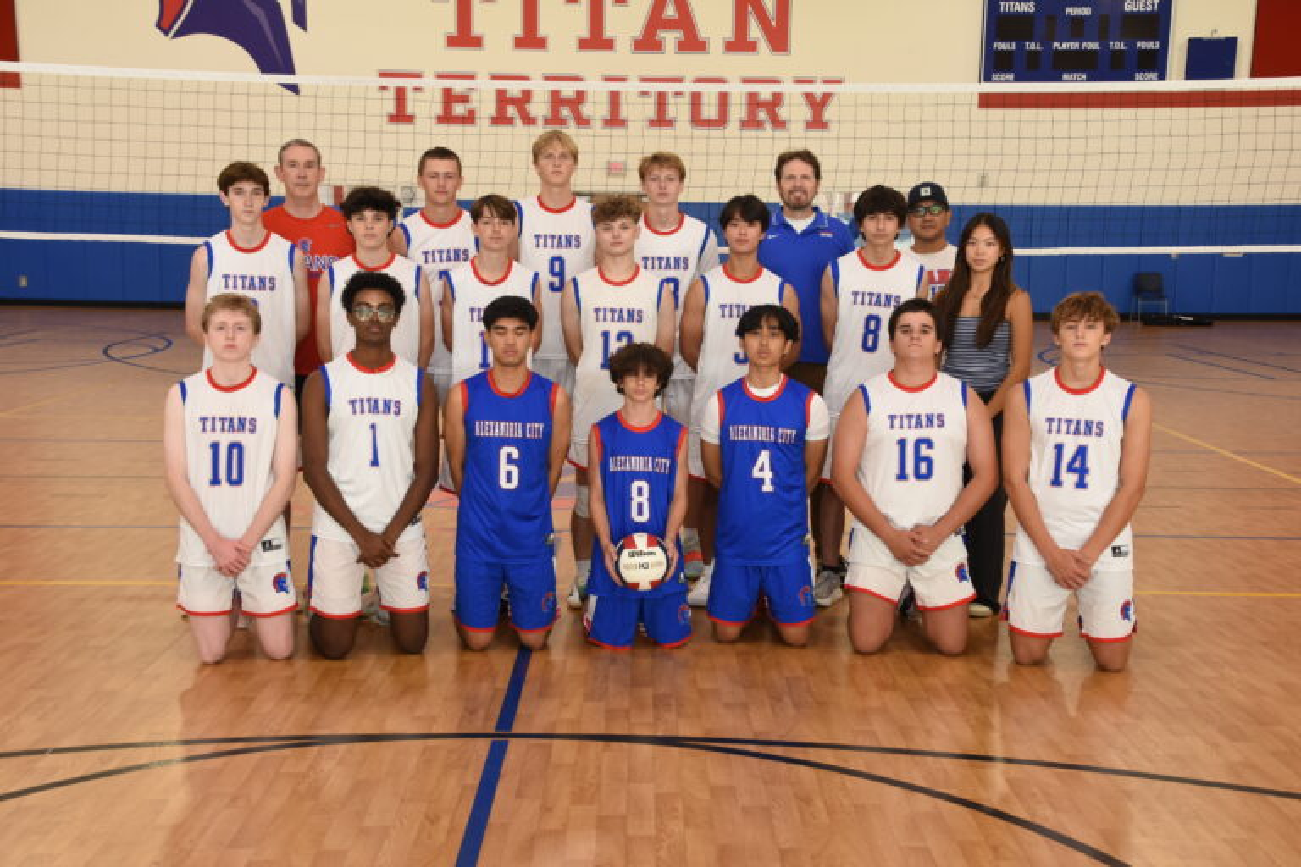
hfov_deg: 43.6
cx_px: 650
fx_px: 1626
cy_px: 434
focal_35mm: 45
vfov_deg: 29.9
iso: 400
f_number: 5
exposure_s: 1/100
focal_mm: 30
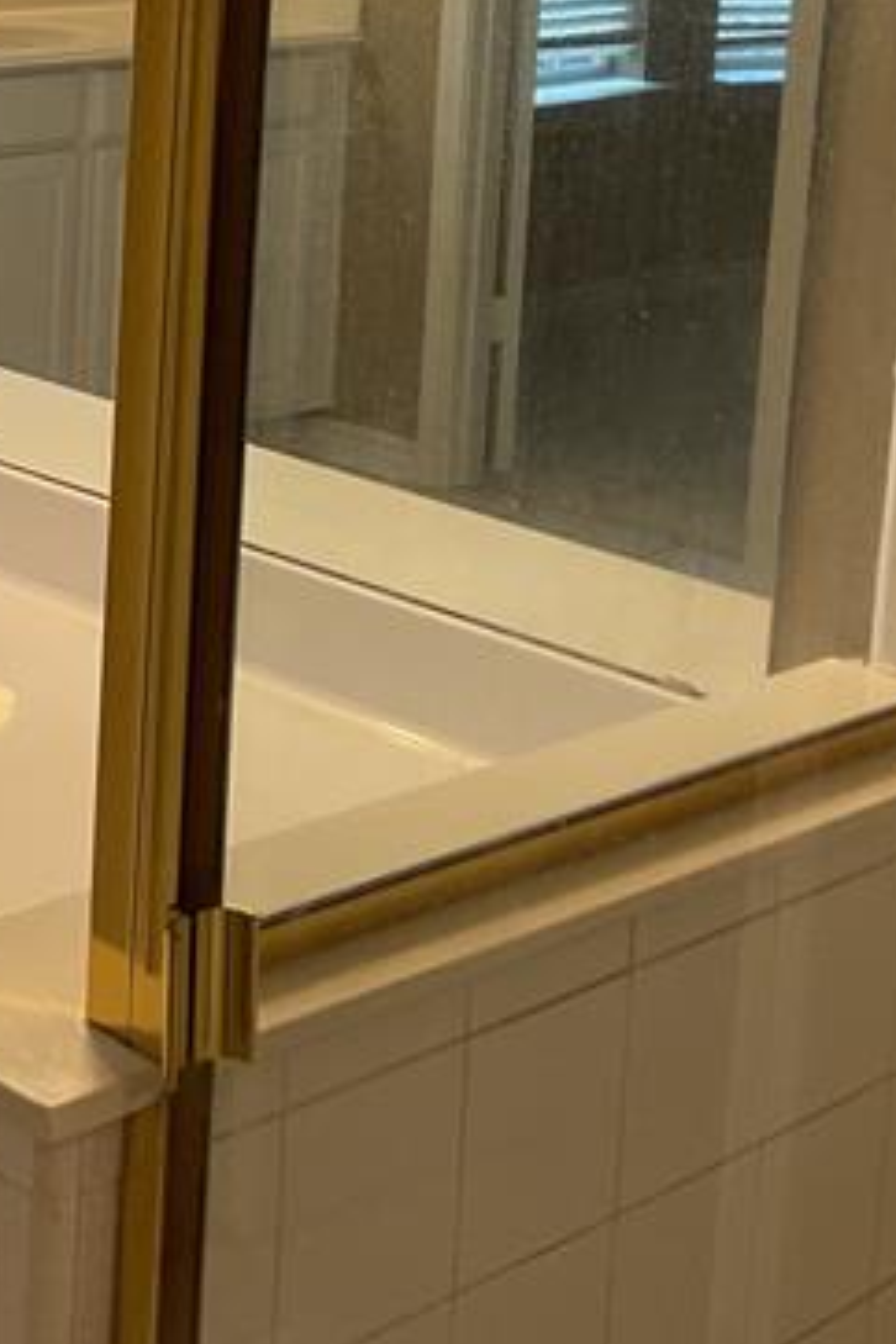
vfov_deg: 23.2
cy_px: 100
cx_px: -233
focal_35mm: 85
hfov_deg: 15.4
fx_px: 3173
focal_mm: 3
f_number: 1.8
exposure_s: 1/120
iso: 50
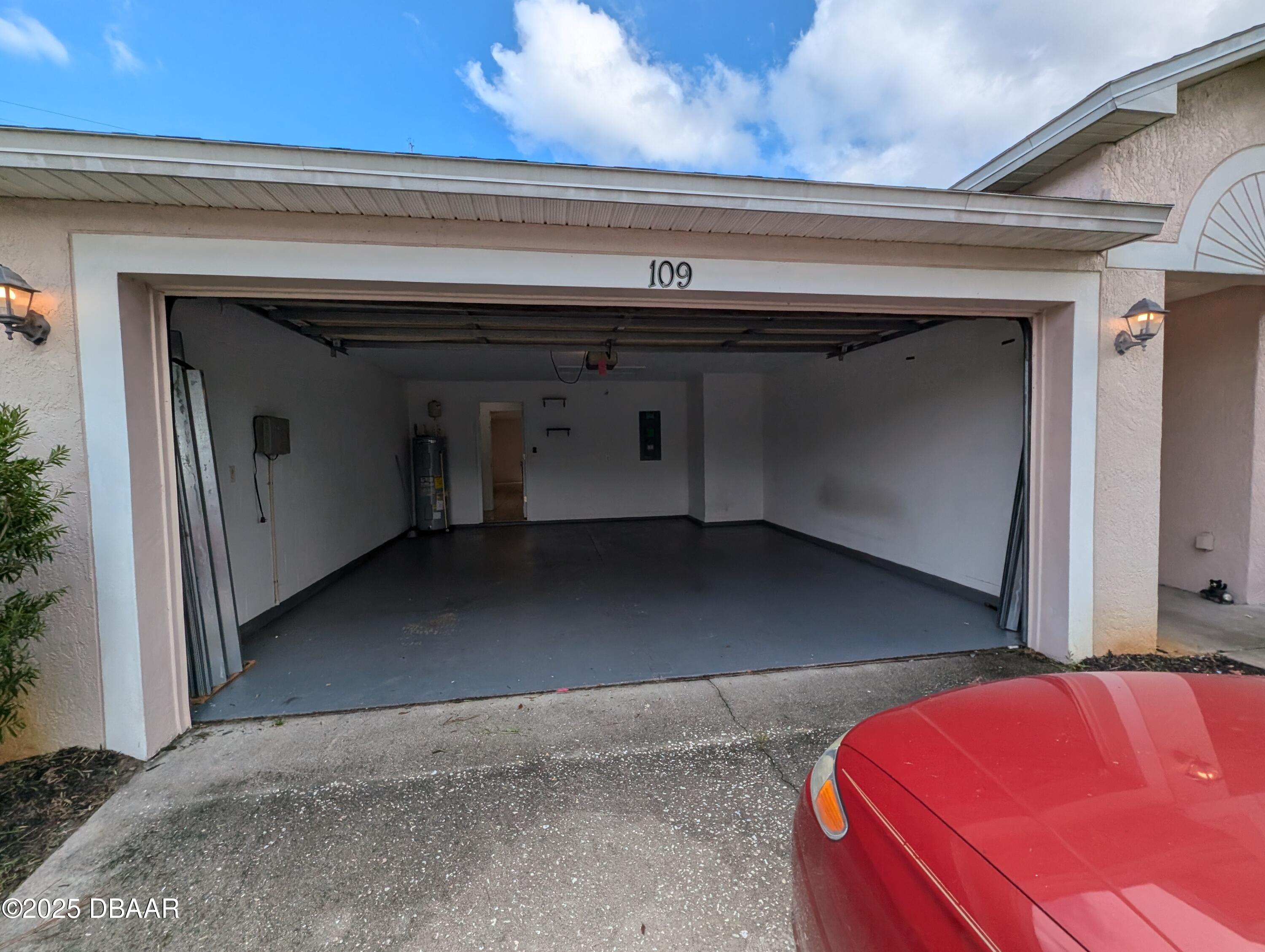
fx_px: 476
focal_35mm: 13
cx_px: 632
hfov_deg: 106.1
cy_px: 476
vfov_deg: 90.0
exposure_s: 1/1089
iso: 47
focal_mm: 1.95
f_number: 2.2
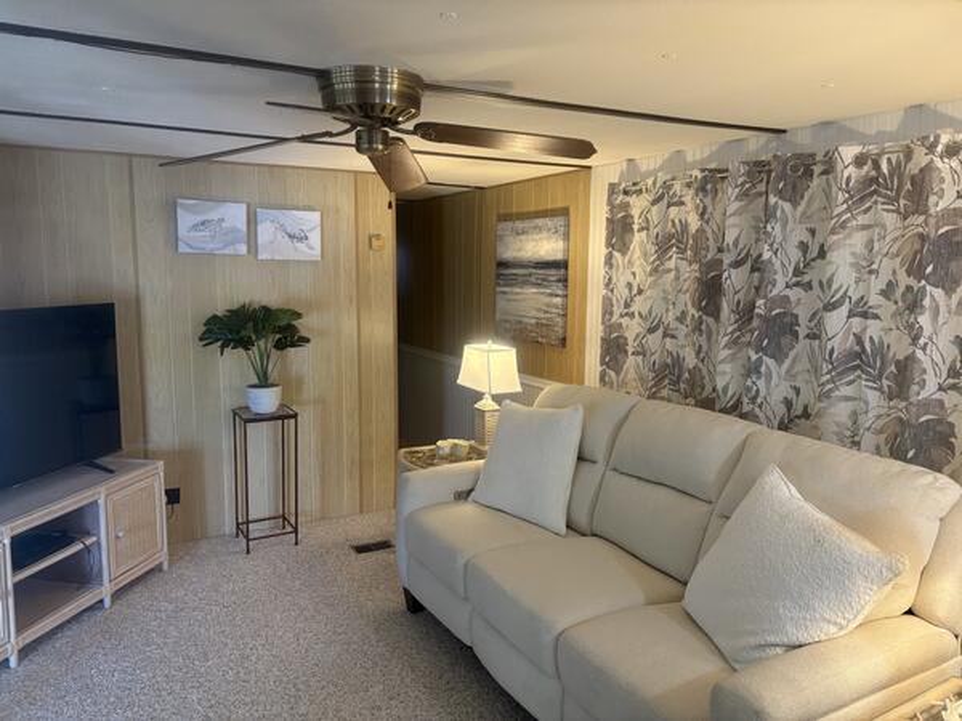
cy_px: 360
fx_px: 723
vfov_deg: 53.1
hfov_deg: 67.3
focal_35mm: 26
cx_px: 481
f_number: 1.6
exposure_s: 1/60
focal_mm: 5.96
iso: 200
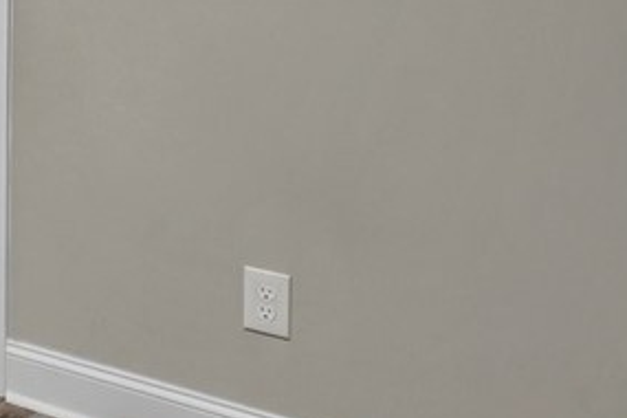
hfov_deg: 23.3
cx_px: -405
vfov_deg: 20.7
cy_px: -94
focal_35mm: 61
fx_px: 1062
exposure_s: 1/6
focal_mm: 16
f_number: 9
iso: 320
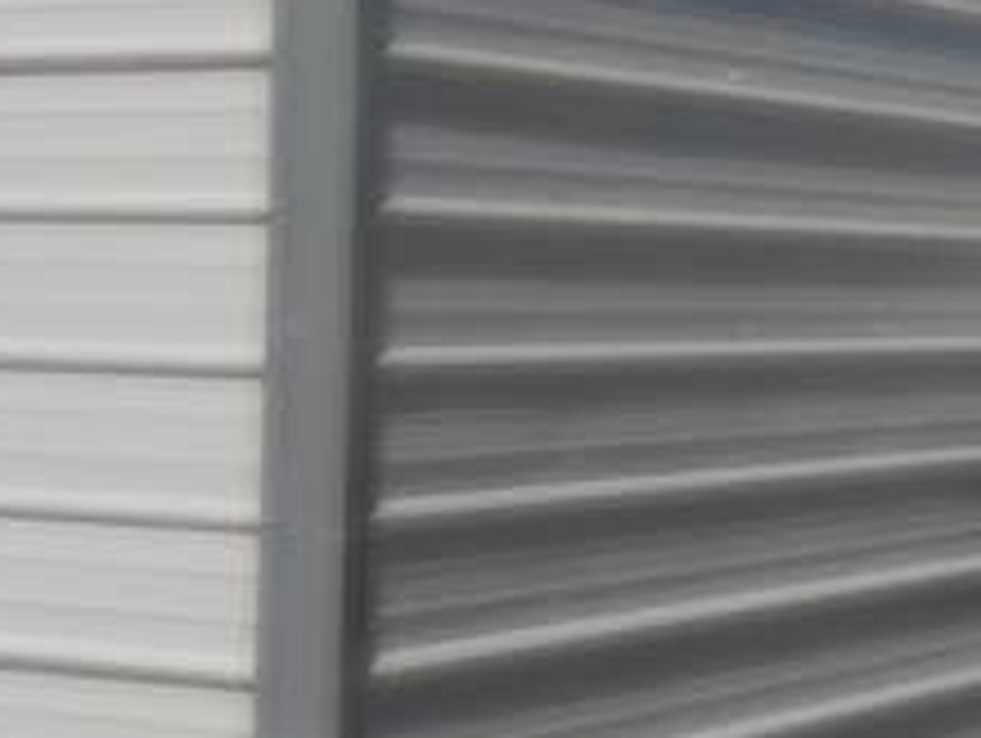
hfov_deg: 11.2
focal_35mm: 135
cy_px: 230
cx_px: -1647
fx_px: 3830
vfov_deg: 11.0
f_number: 6
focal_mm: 4
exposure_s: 1/1250
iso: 125
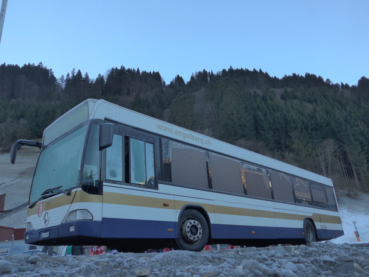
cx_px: 184
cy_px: 138
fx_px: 309
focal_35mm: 29
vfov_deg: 48.2
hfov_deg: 61.7
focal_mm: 6
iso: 160
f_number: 2
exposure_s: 1/400
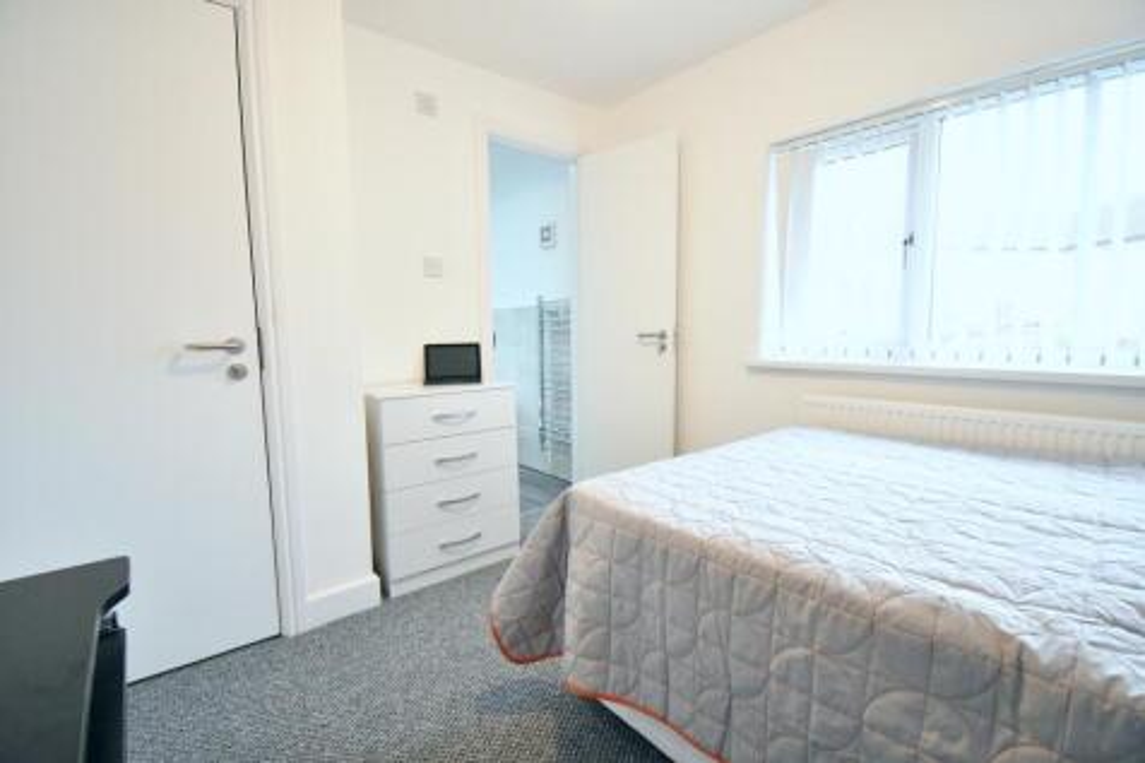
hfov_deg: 100.4
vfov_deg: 77.3
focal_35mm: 15
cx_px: 572
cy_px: 382
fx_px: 477
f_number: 4.5
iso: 6400
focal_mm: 10
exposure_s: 1/200
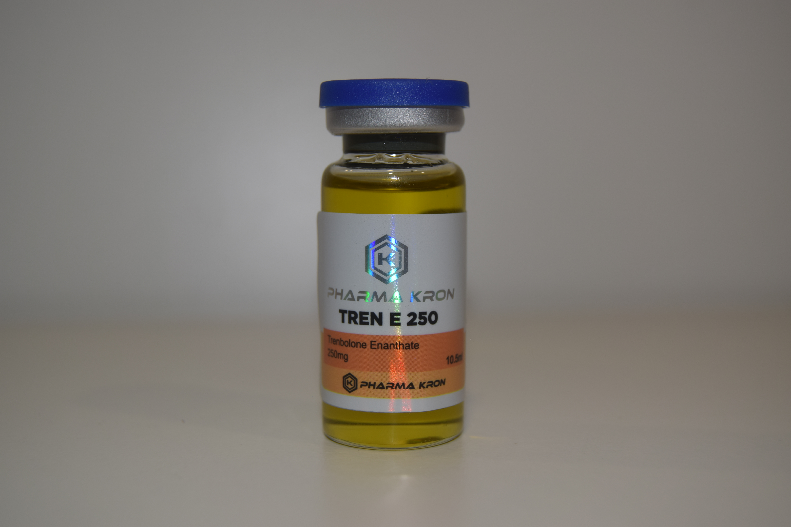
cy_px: 264
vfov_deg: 25.8
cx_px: 396
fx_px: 1153
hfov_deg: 37.9
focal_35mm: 52
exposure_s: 1/60
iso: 100
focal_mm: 35
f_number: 4.5
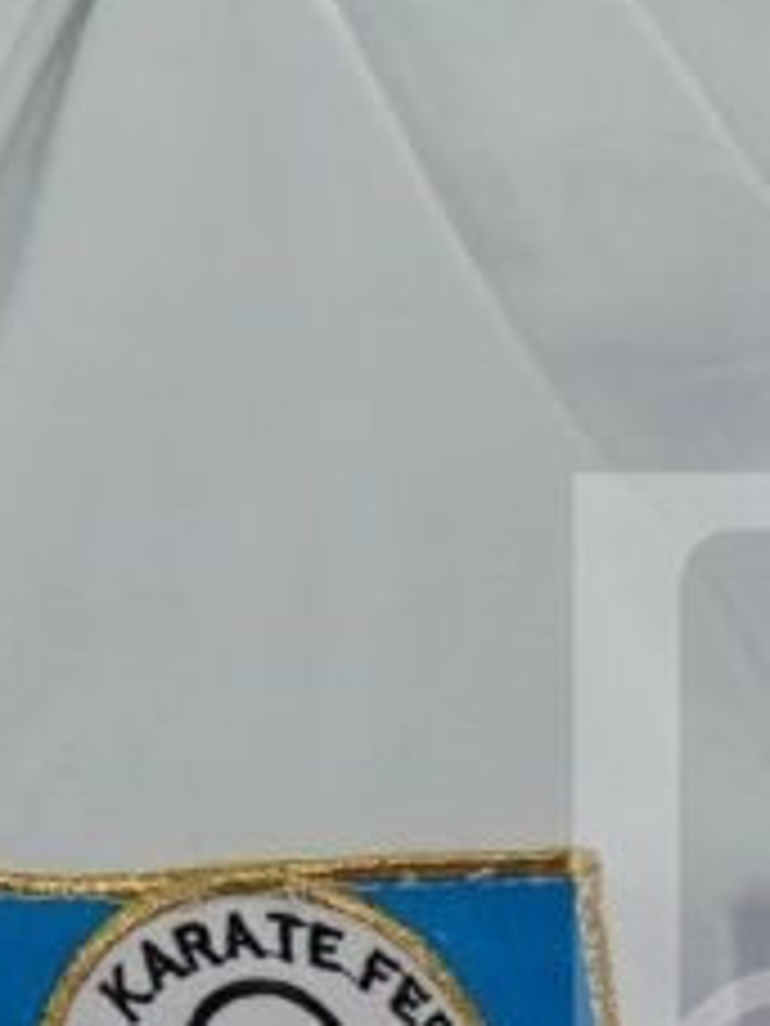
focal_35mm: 4561
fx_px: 135273
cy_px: -716
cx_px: -2058
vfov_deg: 0.4
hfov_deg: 0.3
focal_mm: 400
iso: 640
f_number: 2.8
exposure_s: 1/500
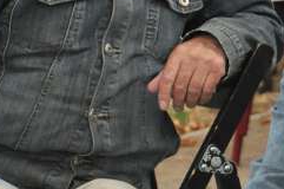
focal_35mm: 421
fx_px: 3317
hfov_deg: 4.9
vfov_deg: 3.3
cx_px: 456
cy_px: 80
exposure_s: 1/500
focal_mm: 66
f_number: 5.3
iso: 2000
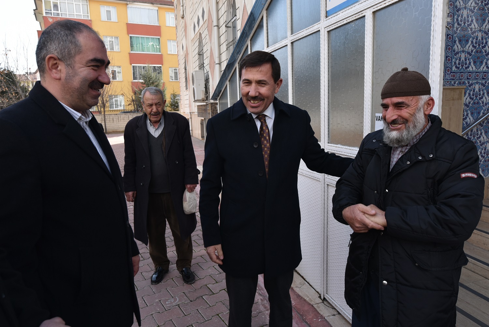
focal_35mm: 24
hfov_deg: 73.7
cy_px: 164
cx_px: 244
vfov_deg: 53.2
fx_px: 326
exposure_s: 1/125
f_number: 6.3
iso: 125
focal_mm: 24
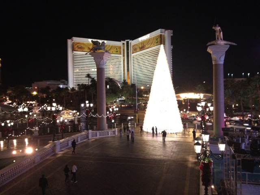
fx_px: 263
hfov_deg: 52.6
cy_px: 98
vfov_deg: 40.7
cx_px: 130
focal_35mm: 35
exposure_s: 1/17
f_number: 2.4
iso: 400
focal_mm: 4.28
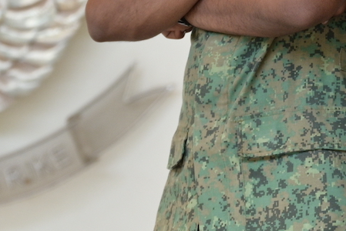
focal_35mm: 342
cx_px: 455
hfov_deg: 6.0
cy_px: -52
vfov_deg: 4.0
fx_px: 3289
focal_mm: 80
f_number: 6.3
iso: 400
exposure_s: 1/400
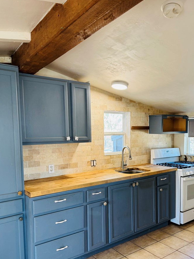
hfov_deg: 49.6
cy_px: 148
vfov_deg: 63.2
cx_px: 107
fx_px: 209
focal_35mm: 28
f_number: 1.78
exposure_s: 1/60
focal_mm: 6.76
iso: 125
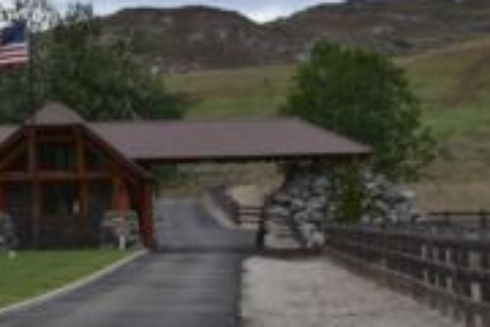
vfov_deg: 7.5
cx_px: 46
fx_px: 2492
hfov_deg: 11.2
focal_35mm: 183
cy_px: 157
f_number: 10
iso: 100
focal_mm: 55
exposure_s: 1/200
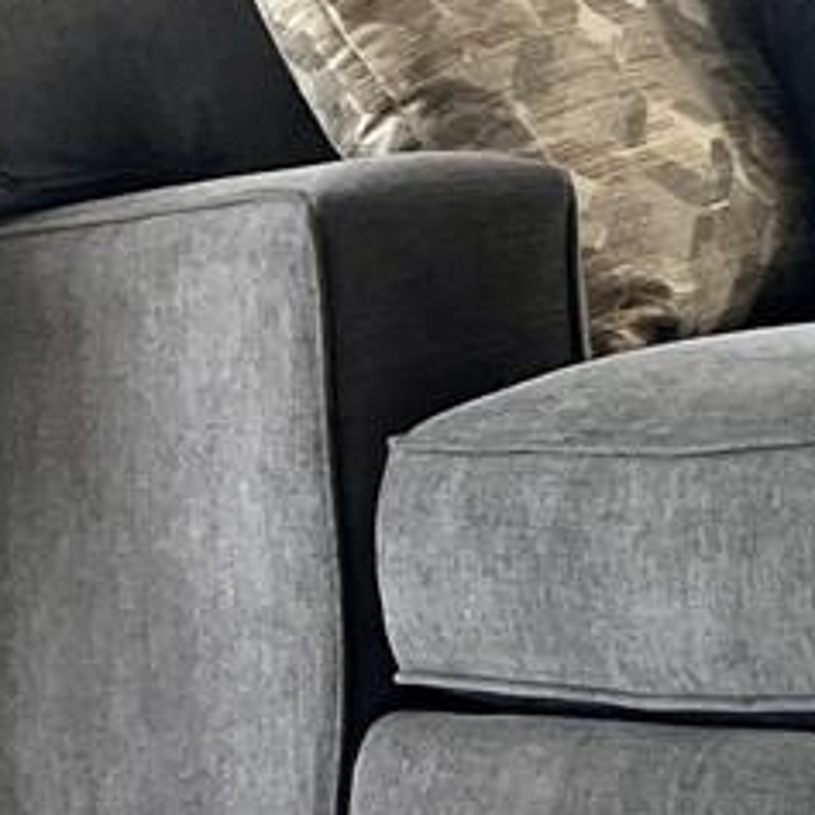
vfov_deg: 10.9
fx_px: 4129
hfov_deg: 8.9
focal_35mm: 155
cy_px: -327
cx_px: 2545
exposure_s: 1/60
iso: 80
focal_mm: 5.7
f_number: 1.5
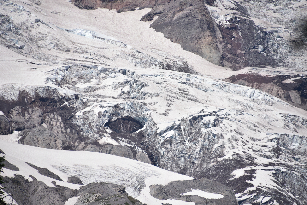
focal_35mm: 300
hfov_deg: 6.9
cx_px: 154
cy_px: 102
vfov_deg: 4.6
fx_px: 2559
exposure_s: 1/640
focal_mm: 300
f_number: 7.1
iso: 100
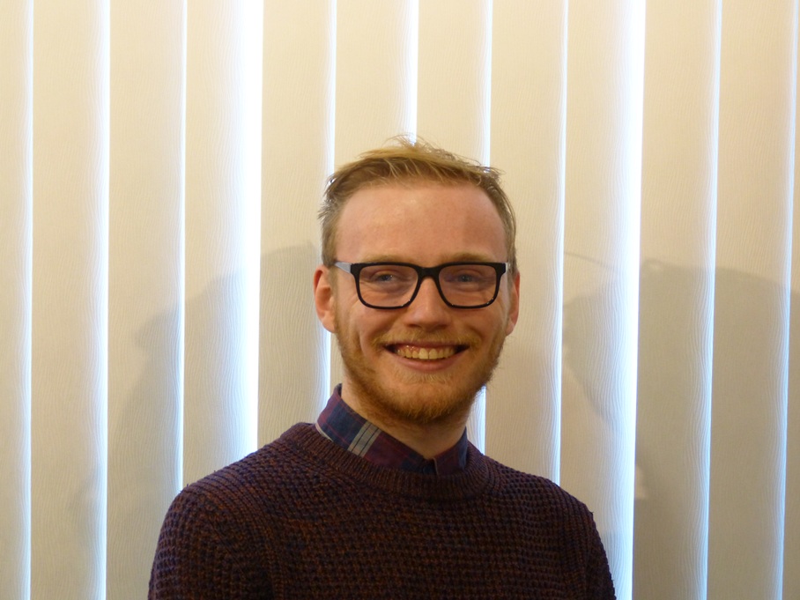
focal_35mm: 128
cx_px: 400
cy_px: 300
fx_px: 2958
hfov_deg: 15.4
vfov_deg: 11.6
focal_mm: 23.1
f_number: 3.6
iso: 400
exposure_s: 1/40
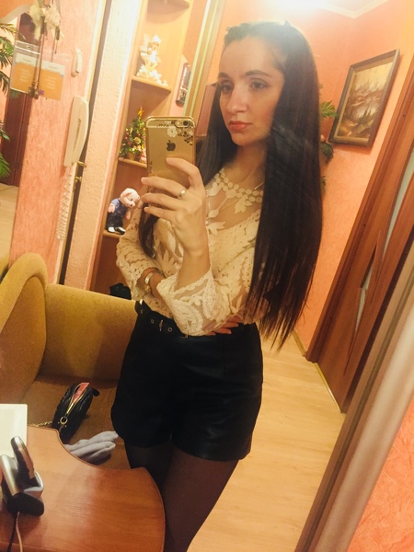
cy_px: 276
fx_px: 462
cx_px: 207
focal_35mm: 29
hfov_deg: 48.2
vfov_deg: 61.7
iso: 500
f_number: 2.2
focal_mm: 4.15
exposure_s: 1/17
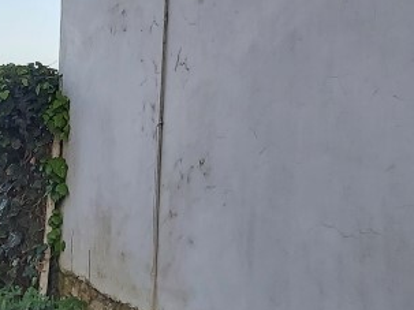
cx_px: 10
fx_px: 1052
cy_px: 119
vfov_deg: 16.8
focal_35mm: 88
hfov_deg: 21.5
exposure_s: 1/795
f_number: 1.7
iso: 64
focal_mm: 3.92
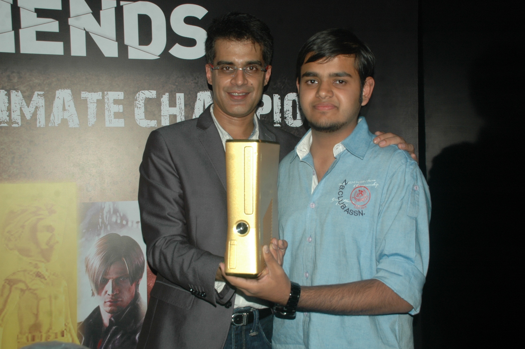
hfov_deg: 46.4
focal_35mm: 42
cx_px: 262
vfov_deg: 31.8
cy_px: 174
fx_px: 612
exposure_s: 1/125
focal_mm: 28
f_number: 8
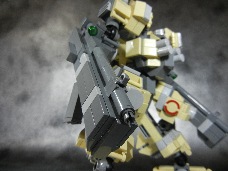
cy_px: 86
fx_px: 198
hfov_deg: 60.0
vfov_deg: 46.8
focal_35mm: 30
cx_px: 114
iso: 400
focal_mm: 5.4
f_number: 3.5
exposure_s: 1/74.2
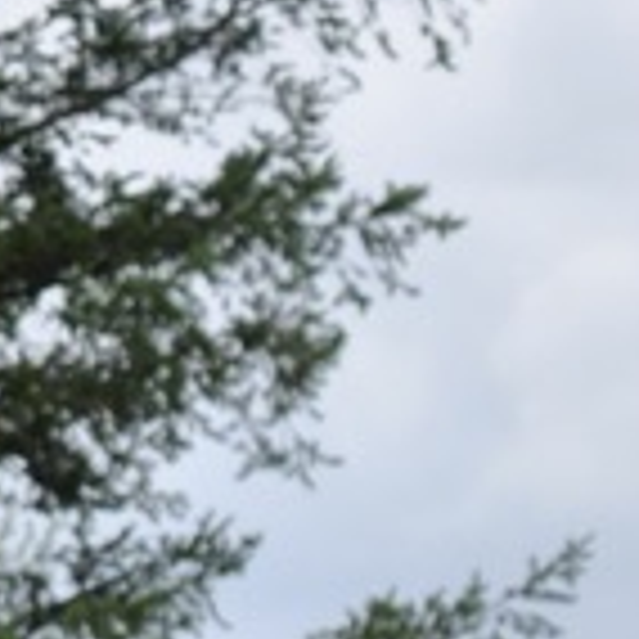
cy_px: 1408
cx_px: 2378
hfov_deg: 2.5
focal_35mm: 681
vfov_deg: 2.6
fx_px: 14223
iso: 400
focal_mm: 70
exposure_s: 1/1600
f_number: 5.6
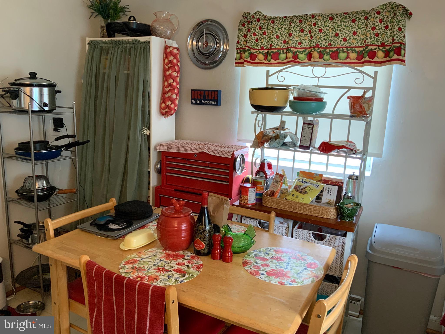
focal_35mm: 29
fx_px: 373
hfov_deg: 61.7
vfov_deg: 48.2
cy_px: 167
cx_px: 222
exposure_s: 1/60
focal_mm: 3
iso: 100
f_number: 1.8
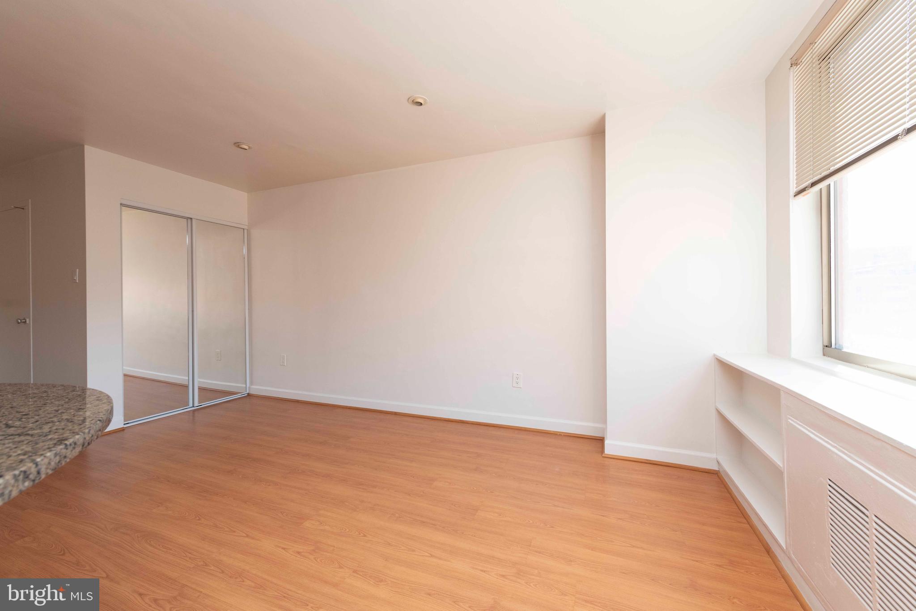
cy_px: 306
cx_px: 458
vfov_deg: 81.2
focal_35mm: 14
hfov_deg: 104.3
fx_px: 356
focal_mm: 14
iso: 560
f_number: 5.6
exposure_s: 1/160
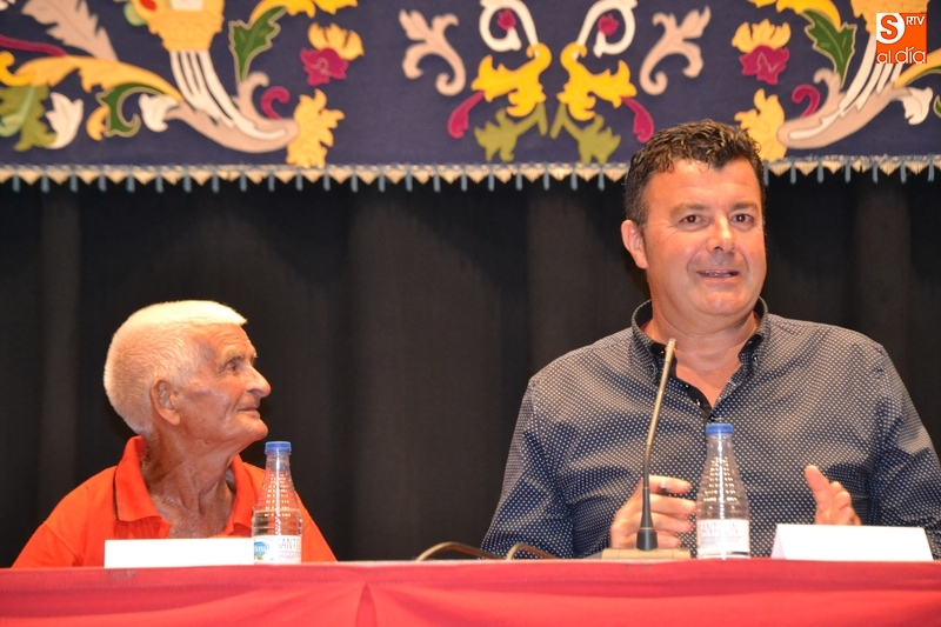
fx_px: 4116
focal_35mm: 158
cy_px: 314
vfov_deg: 8.7
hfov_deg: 13.0
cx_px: 470
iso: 3200
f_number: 7.1
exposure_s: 1/60
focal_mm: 105
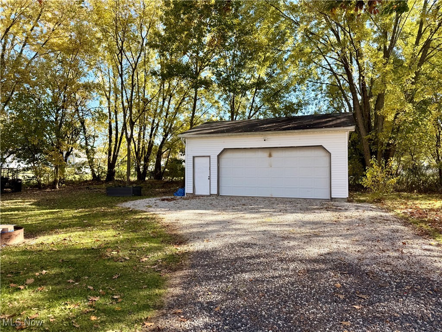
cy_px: 166
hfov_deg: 71.6
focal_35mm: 24
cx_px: 221
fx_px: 306
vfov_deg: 56.8
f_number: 1.78
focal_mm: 6.76
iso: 80
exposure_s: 1/765
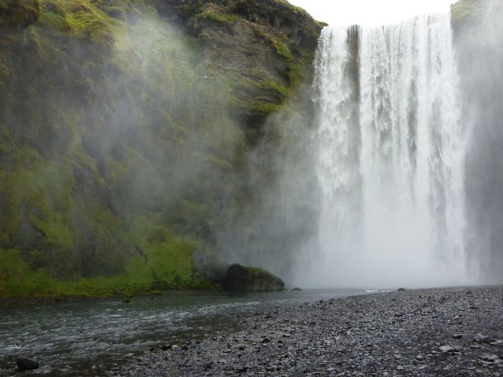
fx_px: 538
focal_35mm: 37
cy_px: 120
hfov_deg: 49.2
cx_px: 338
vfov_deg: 38.2
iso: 80
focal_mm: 4.5
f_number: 3.5
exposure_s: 1/100
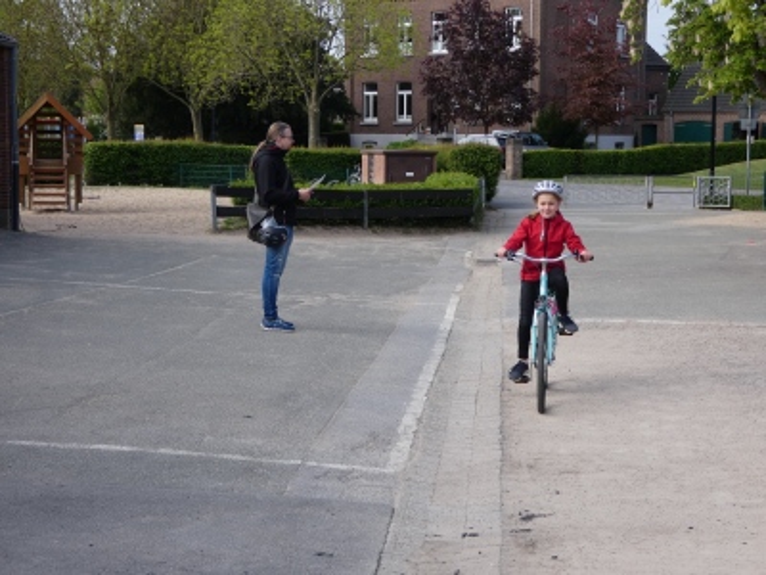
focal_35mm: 72
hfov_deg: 27.0
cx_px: 383
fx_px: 1593
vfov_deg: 20.4
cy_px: 288
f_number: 4.3
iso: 80
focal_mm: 12.9
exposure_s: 1/250
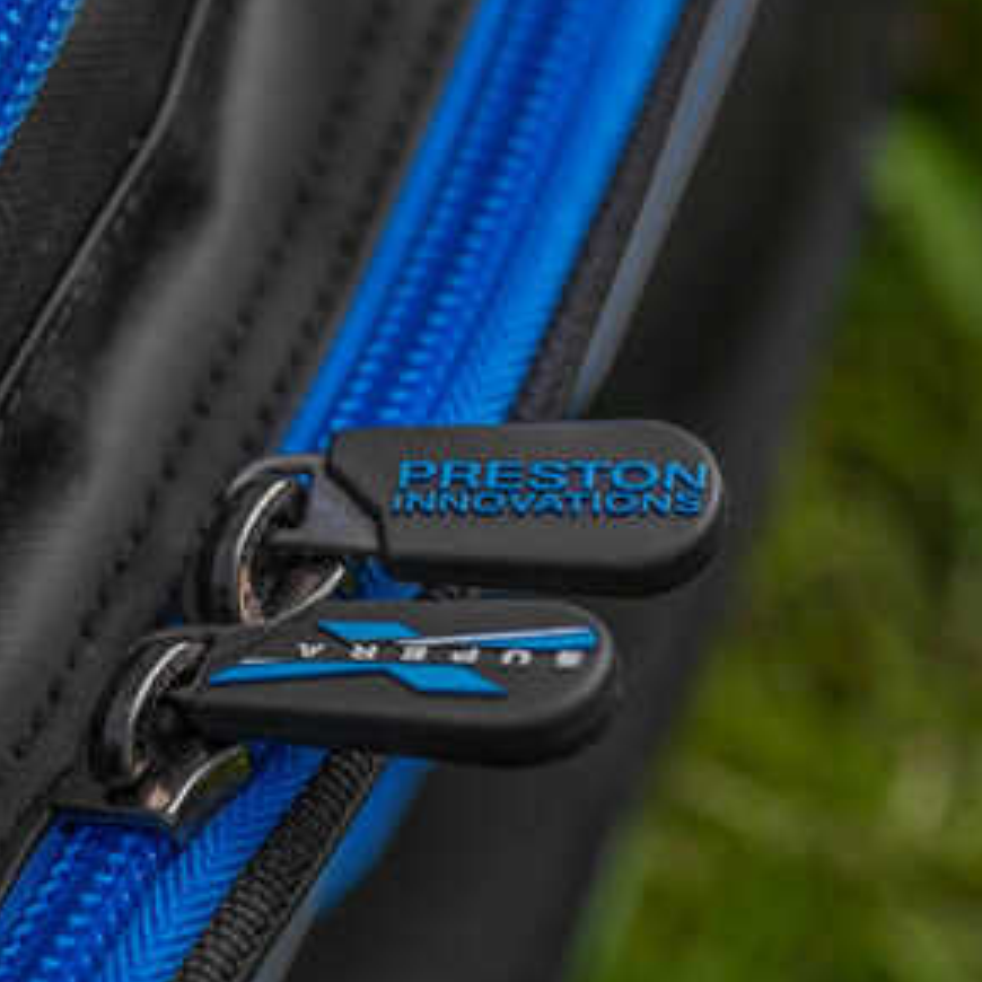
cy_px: 610
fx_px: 3948
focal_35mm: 123
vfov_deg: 14.2
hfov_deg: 14.1
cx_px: 223
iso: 100
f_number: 4.5
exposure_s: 1/250
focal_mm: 70
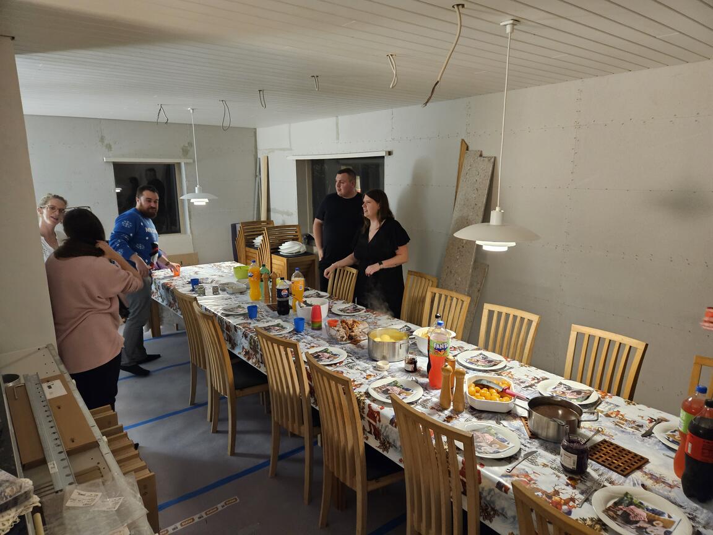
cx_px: 356
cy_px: 268
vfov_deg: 58.9
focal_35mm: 23
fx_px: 474
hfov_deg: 73.9
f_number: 1.8
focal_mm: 5.4
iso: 640
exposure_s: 1/50
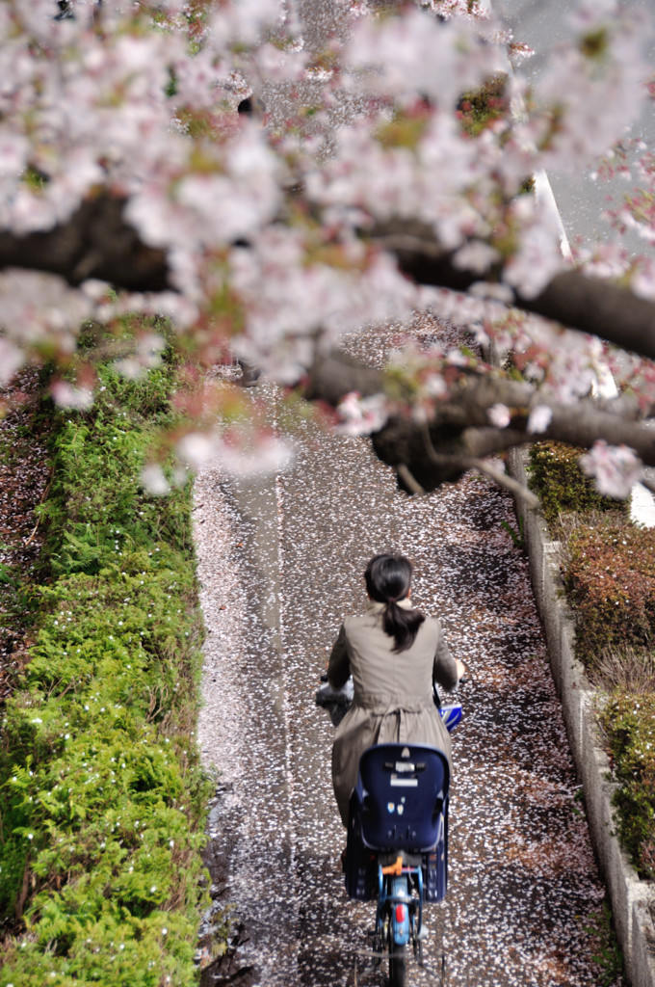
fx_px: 4310
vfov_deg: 13.1
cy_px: 494
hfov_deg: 8.7
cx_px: 328
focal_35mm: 158
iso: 200
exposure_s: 1/80
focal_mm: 105
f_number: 8
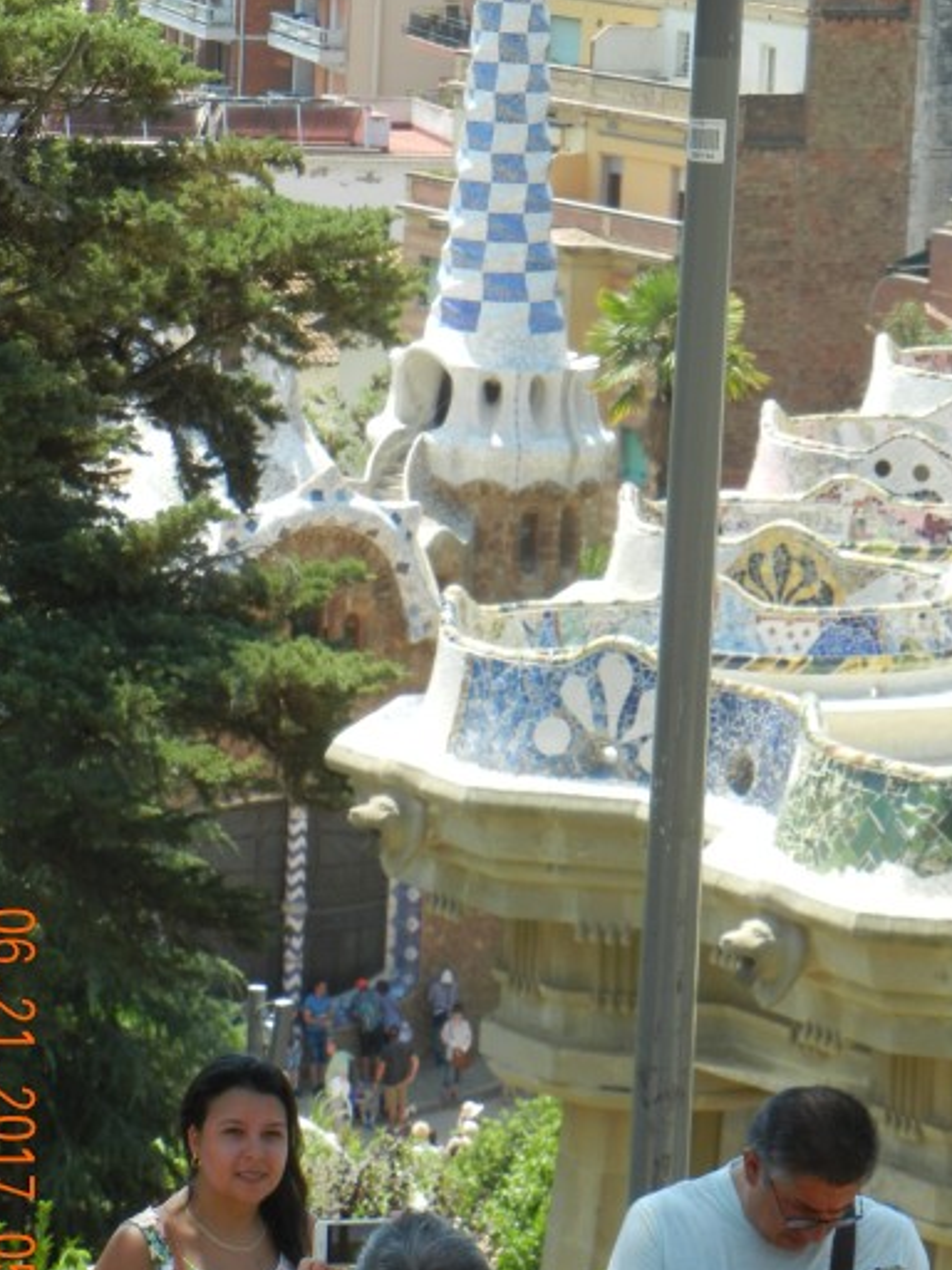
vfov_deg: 11.4
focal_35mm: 174
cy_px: 541
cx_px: 578
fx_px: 6380
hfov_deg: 8.5
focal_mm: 20.9
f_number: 4.6
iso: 160
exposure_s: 1/352
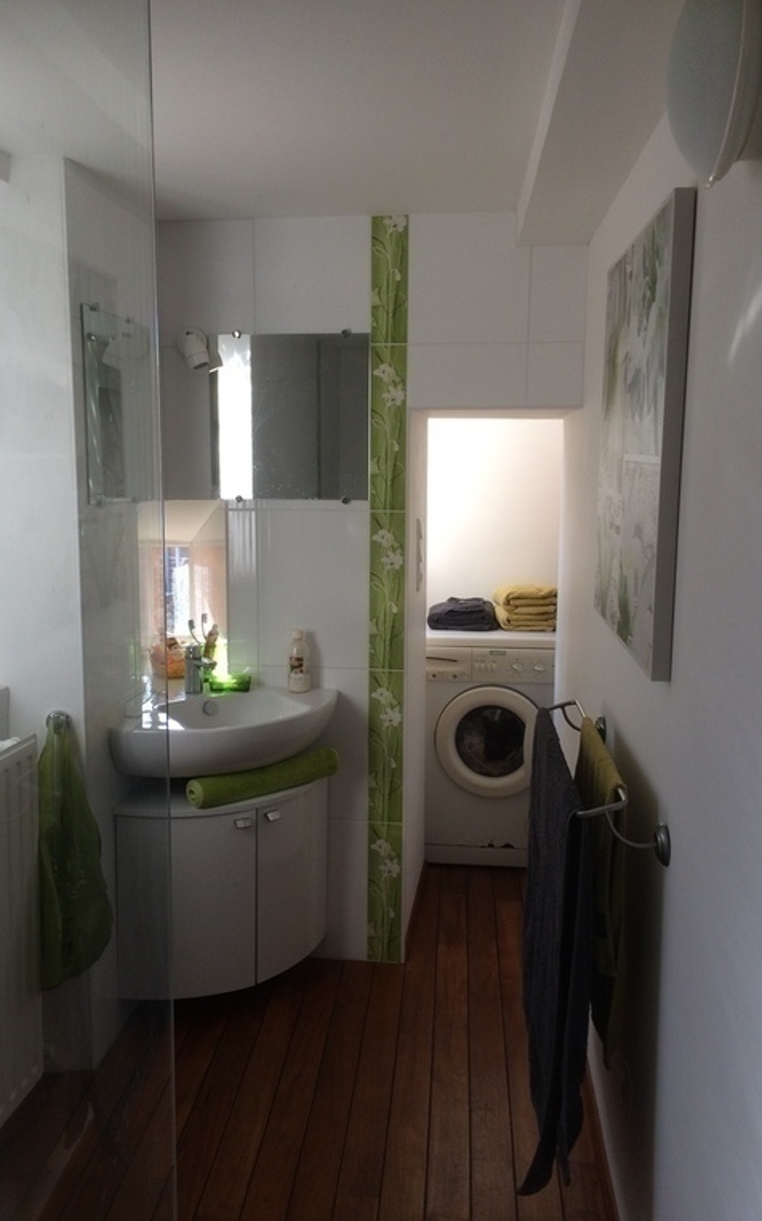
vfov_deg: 61.2
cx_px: 336
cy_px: 609
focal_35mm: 31
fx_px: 1030
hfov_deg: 40.5
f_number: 2.2
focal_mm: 4.15
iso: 50
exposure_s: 1/100
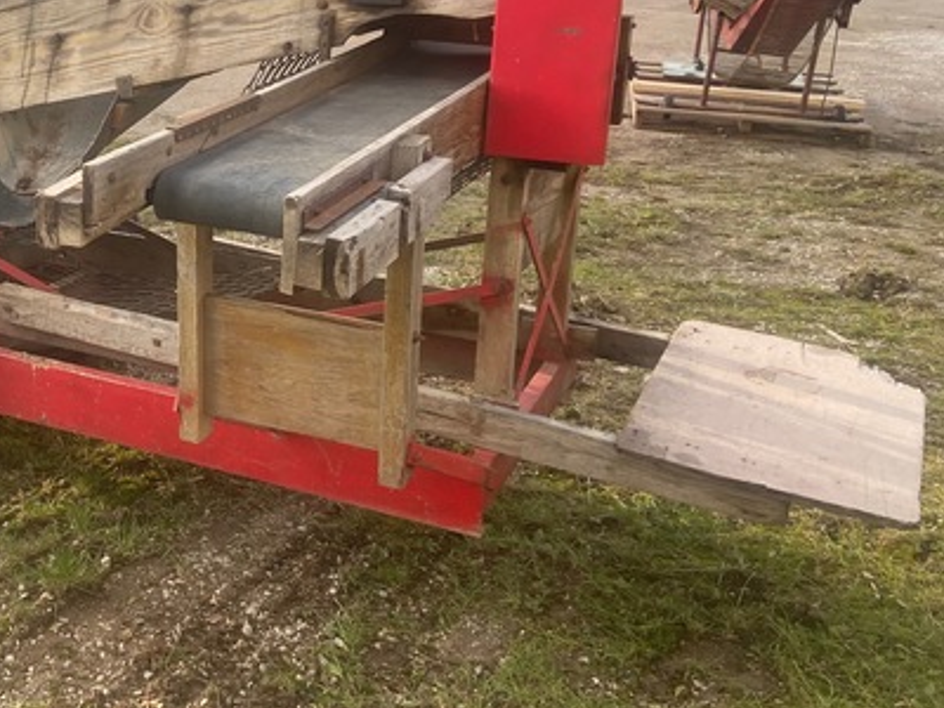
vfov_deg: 27.8
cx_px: 47
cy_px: 208
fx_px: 1418
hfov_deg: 34.2
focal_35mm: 52
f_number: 1.8
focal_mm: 4.25
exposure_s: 1/304
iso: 32
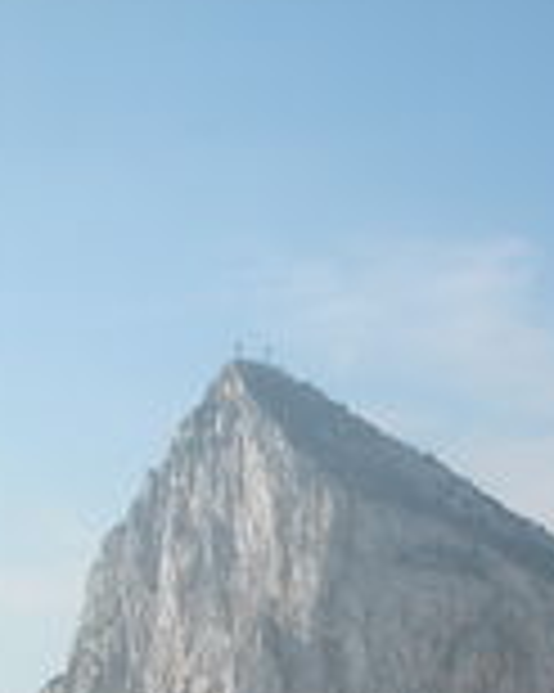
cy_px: 644
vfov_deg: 21.0
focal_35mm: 89
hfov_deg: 17.0
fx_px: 1826
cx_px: 509
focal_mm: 9
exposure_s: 1/315
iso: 100
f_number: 7.1
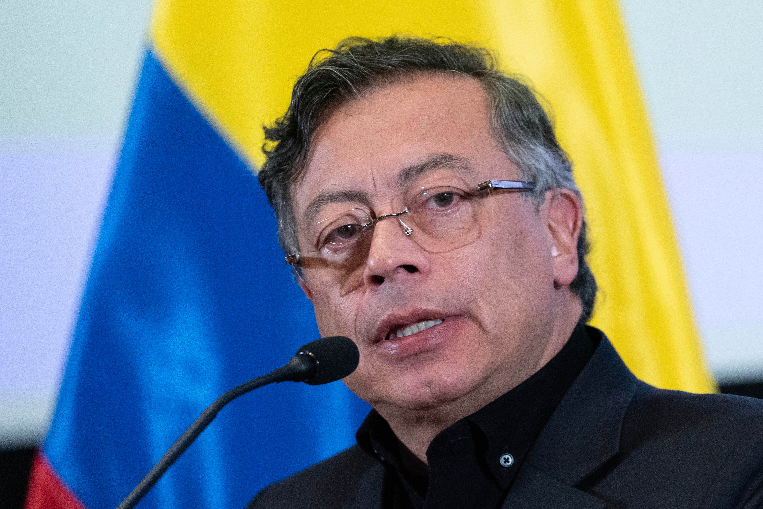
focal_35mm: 200
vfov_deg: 6.9
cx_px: 382
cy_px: 254
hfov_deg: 10.3
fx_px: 4239
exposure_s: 1/320
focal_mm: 200
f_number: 3.2
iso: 5000
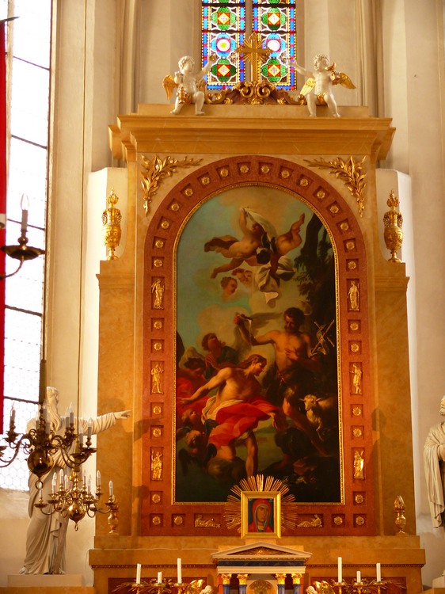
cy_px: 297
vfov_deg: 23.3
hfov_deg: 17.6
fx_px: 1441
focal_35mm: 84
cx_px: 222
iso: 200
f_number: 3.2
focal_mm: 17.8
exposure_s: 1/10
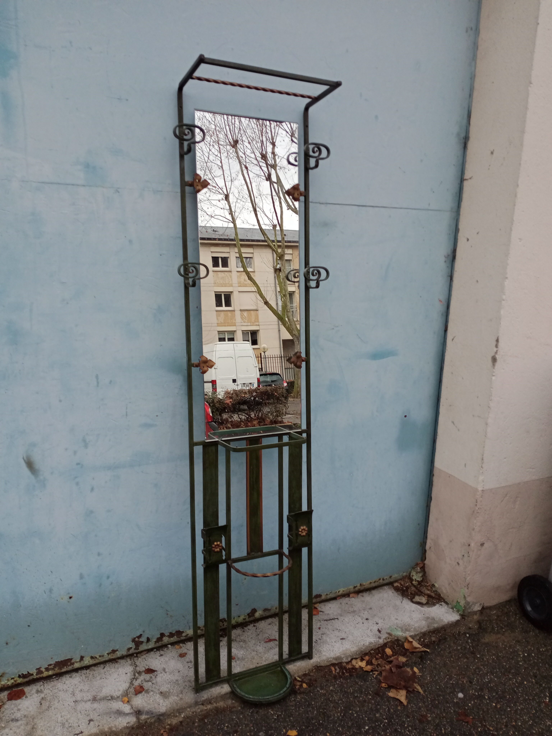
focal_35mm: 28
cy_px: 368
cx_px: 276
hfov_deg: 49.7
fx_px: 595
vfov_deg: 63.4
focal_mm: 4.05
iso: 113
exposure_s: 1/111
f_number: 1.8
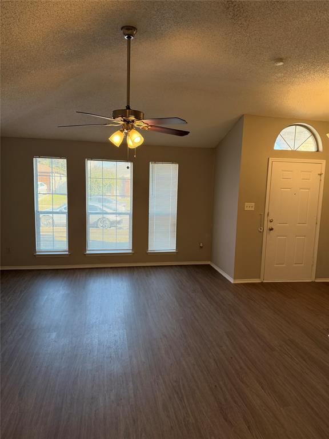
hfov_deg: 56.8
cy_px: 220
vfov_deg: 71.6
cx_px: 164
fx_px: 304
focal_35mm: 24
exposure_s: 1/236
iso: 200
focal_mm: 6.76
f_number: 1.78
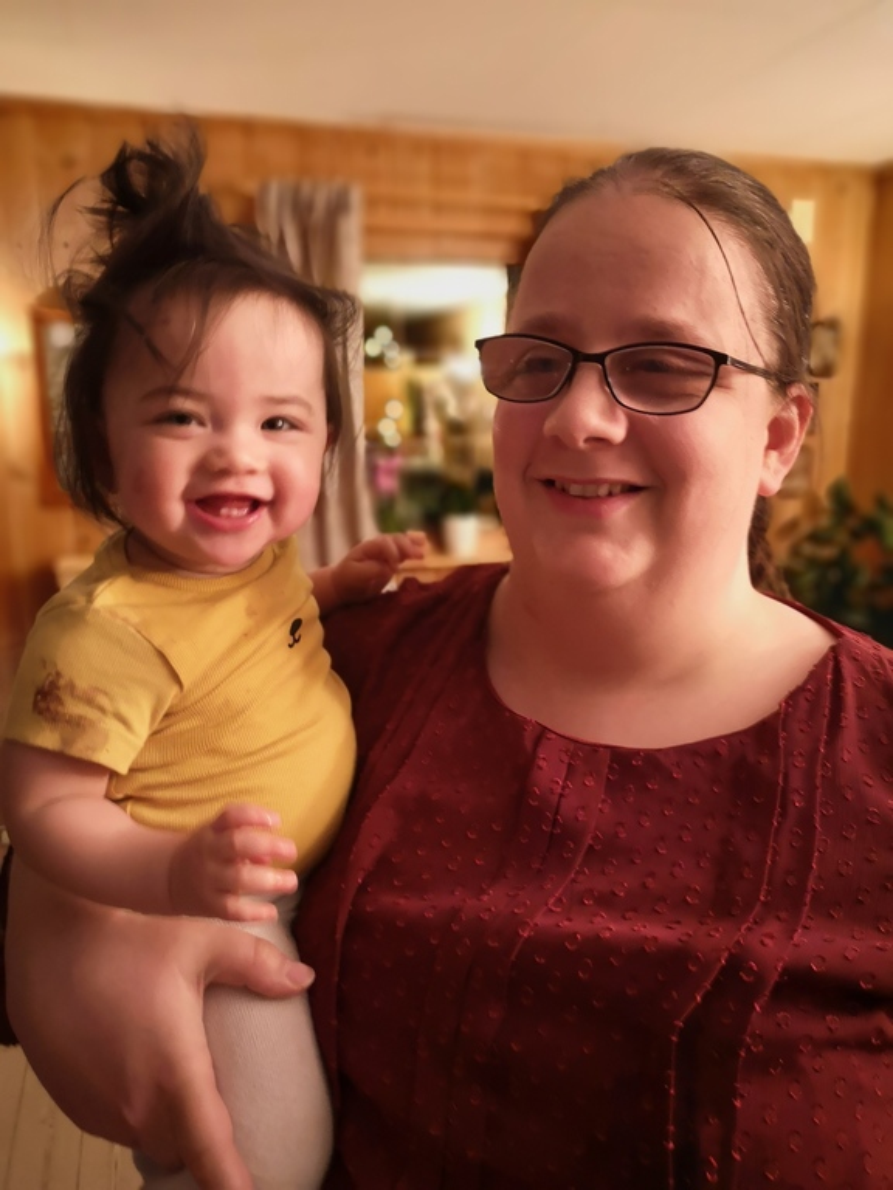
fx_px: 929
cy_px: 595
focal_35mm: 27
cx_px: 446
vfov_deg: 65.3
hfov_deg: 51.4
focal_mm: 3.95
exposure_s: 1/16.7
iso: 640
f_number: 1.8
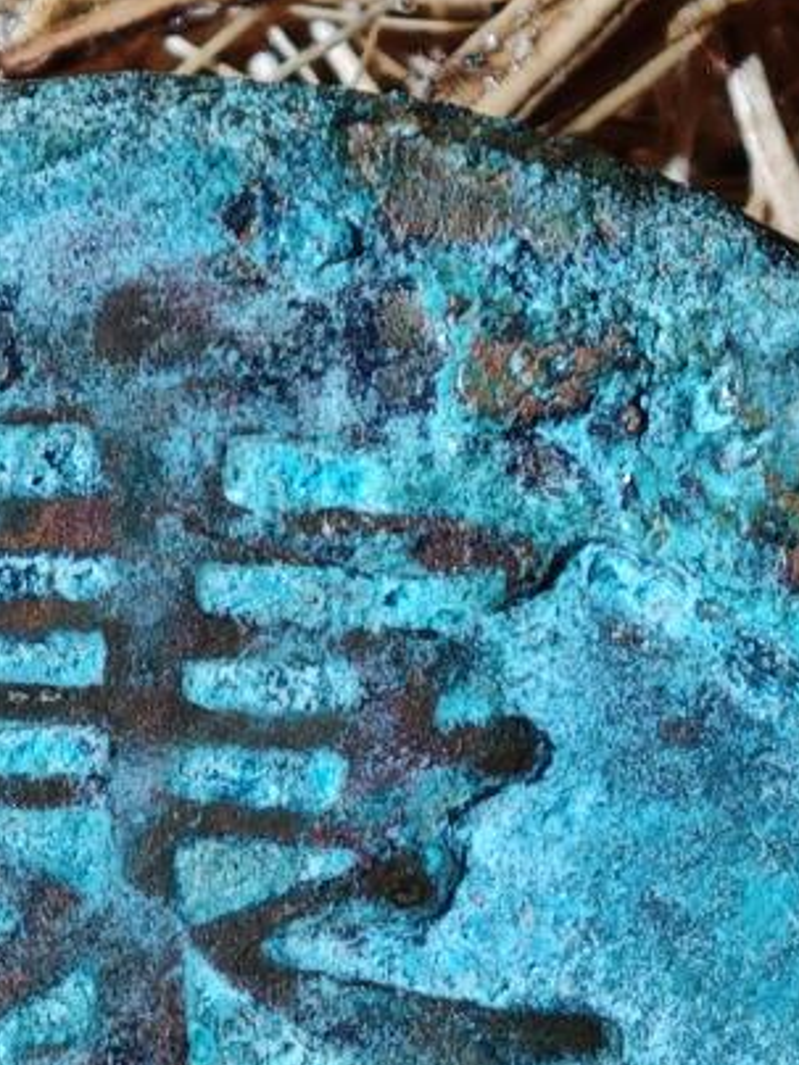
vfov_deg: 5.3
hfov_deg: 4.0
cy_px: 1371
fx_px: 11387
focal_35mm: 370
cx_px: -50
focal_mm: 9
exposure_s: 1/100
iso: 320
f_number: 2
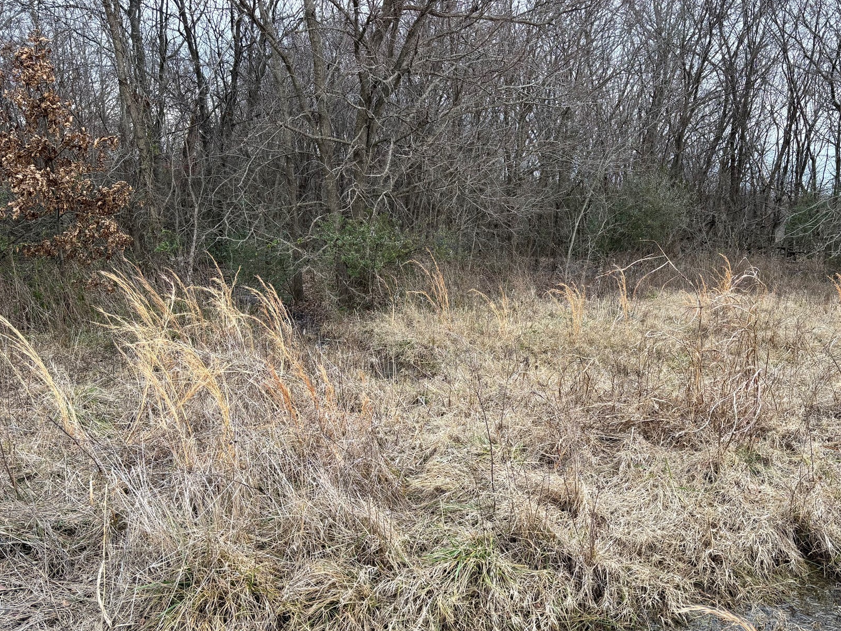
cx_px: 498
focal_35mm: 31
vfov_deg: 45.3
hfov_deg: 58.0
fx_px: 753
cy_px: 370
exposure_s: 1/174
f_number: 1.6
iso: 40
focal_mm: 5.96
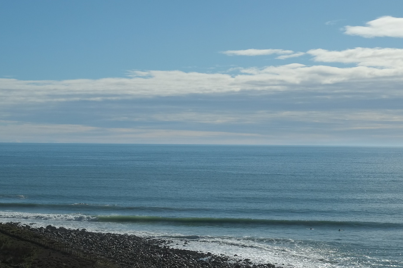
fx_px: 1075
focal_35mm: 96
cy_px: 160
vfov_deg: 14.2
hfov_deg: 21.2
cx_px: 250
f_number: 8
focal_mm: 37.4
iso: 400
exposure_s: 1/1000
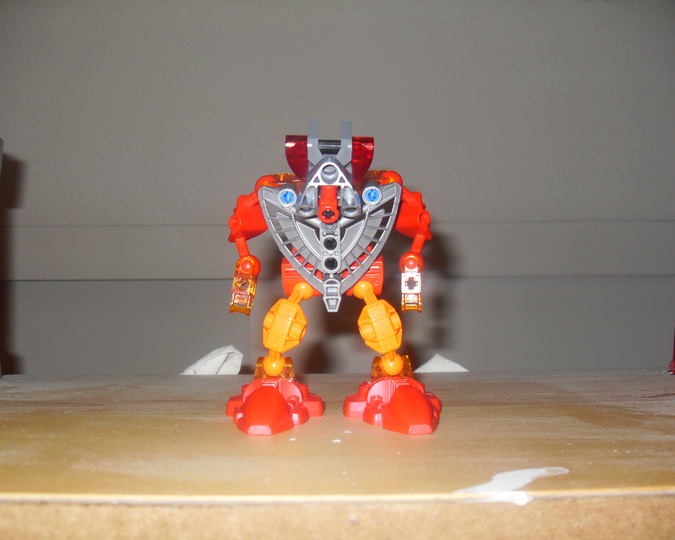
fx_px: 719
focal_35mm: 36
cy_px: 270
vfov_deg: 41.2
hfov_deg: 50.3
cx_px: 323
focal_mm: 6.3
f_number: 2.8
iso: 100
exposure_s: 1/45
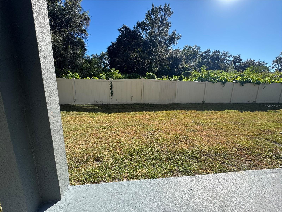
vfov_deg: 85.7
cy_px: 106
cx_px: 141
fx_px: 114
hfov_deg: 102.1
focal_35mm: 14
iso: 40
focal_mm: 2.22
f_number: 2.2
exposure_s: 1/741
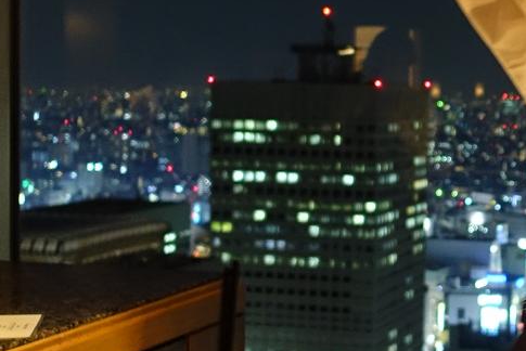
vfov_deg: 15.4
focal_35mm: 89
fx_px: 1301
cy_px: 179
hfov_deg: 22.1
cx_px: 508
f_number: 1.8
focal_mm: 8.8
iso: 800
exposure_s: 1/15
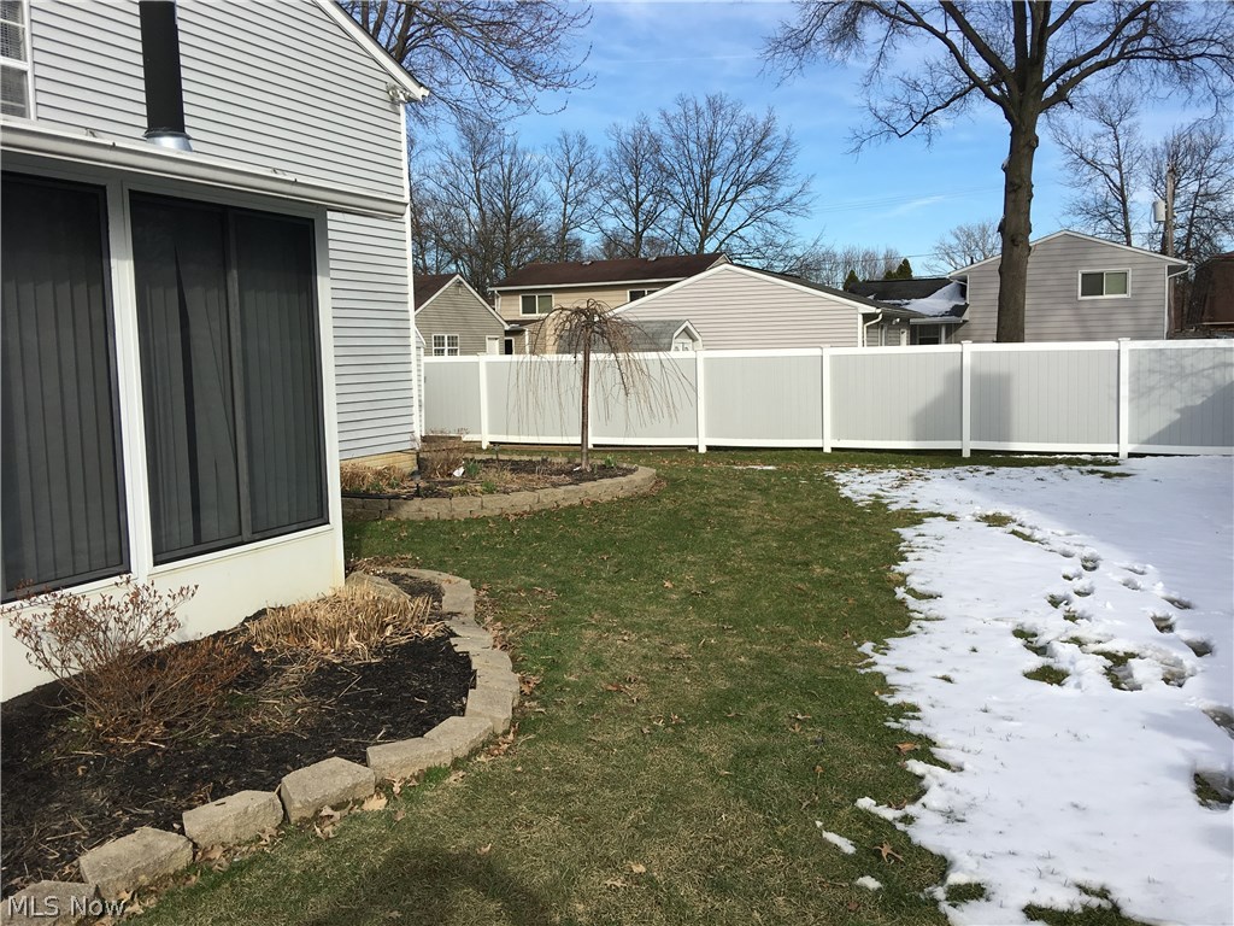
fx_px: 1034
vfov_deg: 48.2
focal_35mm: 29
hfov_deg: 61.7
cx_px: 617
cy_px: 463
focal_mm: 4.15
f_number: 2.2
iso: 25
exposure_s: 1/1115
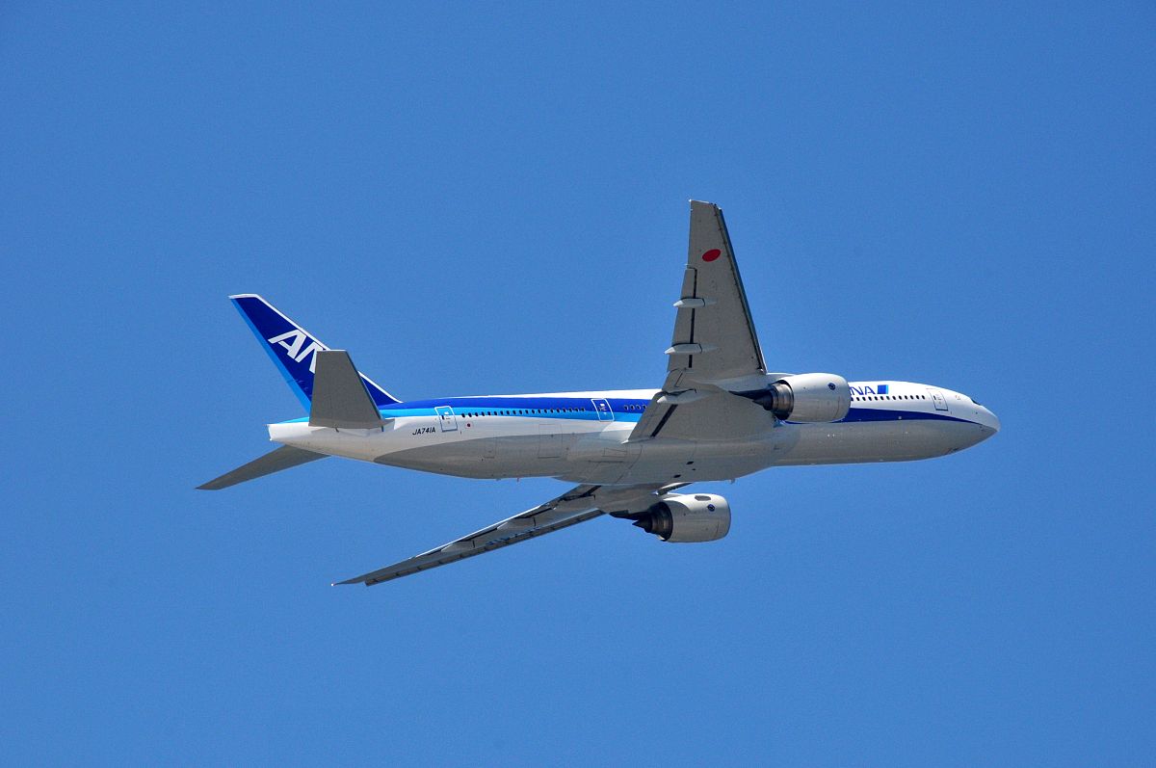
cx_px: 578
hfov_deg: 8.1
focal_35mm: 255
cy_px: 384
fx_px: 8178
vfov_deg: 5.4
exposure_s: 1/800
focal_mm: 170
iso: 500
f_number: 14
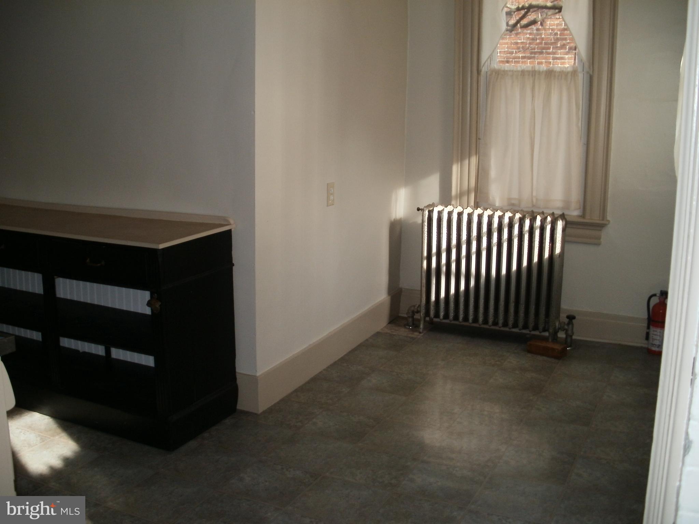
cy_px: 262
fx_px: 727
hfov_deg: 51.4
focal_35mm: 36
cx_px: 350
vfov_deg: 39.7
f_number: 3.5
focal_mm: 6.3
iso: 100
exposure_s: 1/125
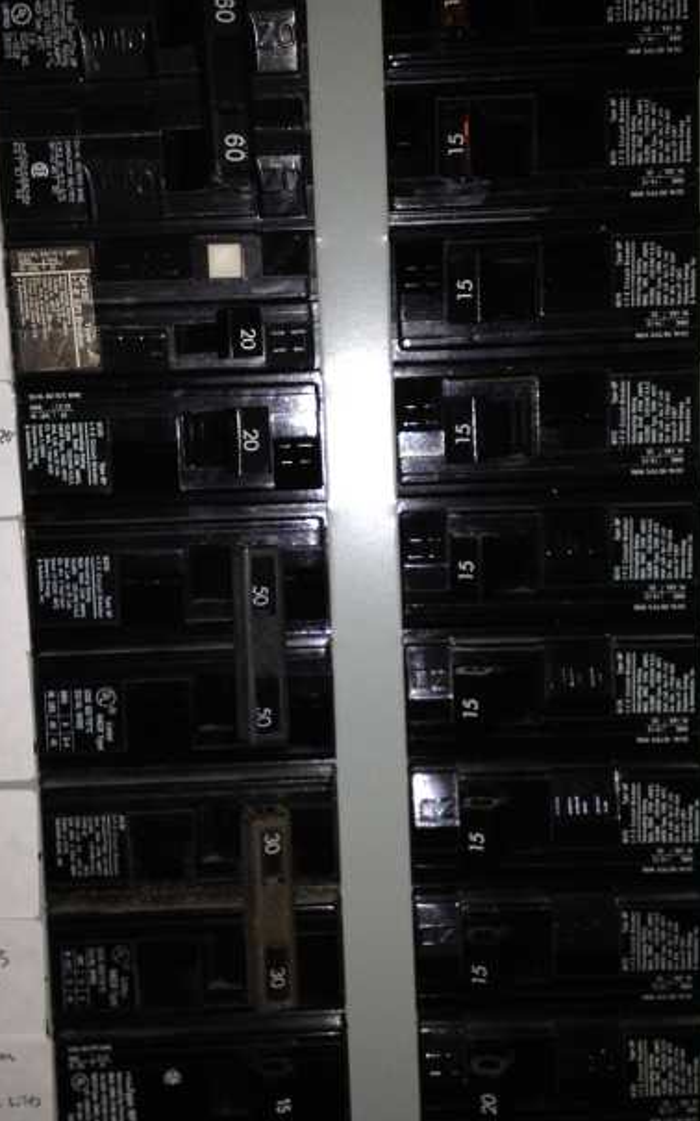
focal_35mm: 50
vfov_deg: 40.3
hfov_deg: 25.8
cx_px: 352
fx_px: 1527
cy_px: 563
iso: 50
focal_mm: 4.28
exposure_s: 1/60
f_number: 2.4
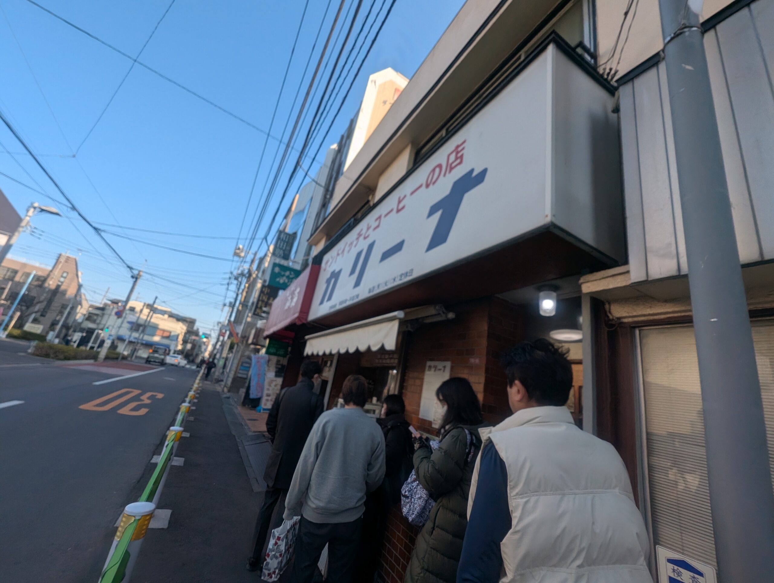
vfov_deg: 90.1
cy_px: 292
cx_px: 387
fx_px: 291
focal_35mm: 13
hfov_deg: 106.1
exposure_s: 1/601
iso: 41
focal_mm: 1.95
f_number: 2.2
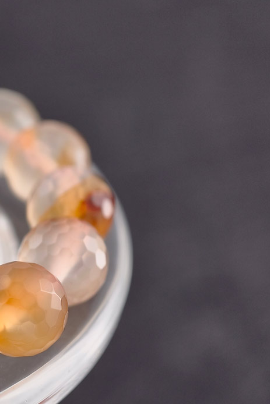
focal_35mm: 147
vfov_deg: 13.9
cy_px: 265
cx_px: 24
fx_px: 1653
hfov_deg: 9.3
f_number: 2.67
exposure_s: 1/160
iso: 125
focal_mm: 22.48
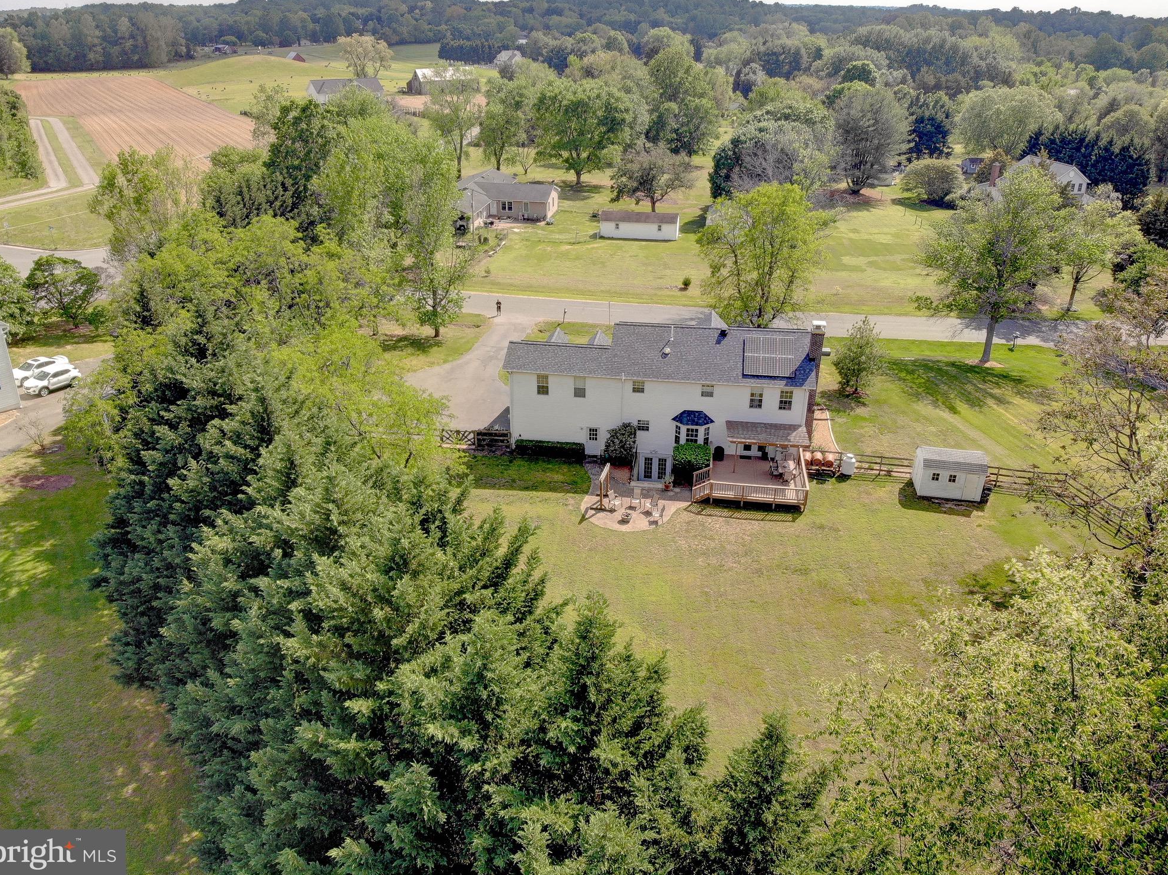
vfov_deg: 54.8
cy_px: 422
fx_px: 843
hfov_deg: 69.4
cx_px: 586
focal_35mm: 25
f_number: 2.8
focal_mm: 4.5
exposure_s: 1/480
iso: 100
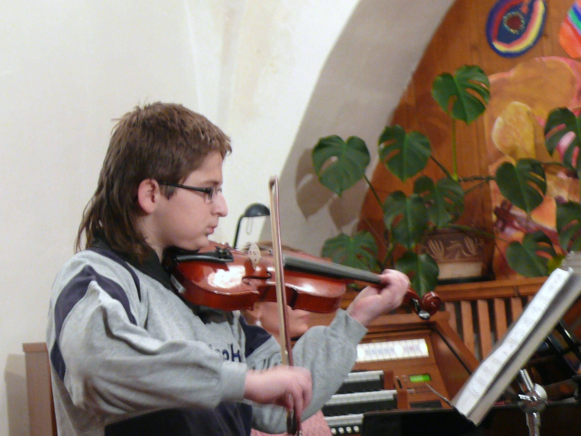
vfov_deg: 11.1
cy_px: 218
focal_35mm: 134
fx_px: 2249
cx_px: 290
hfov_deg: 14.7
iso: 200
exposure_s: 1/6
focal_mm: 15.8
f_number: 3.2
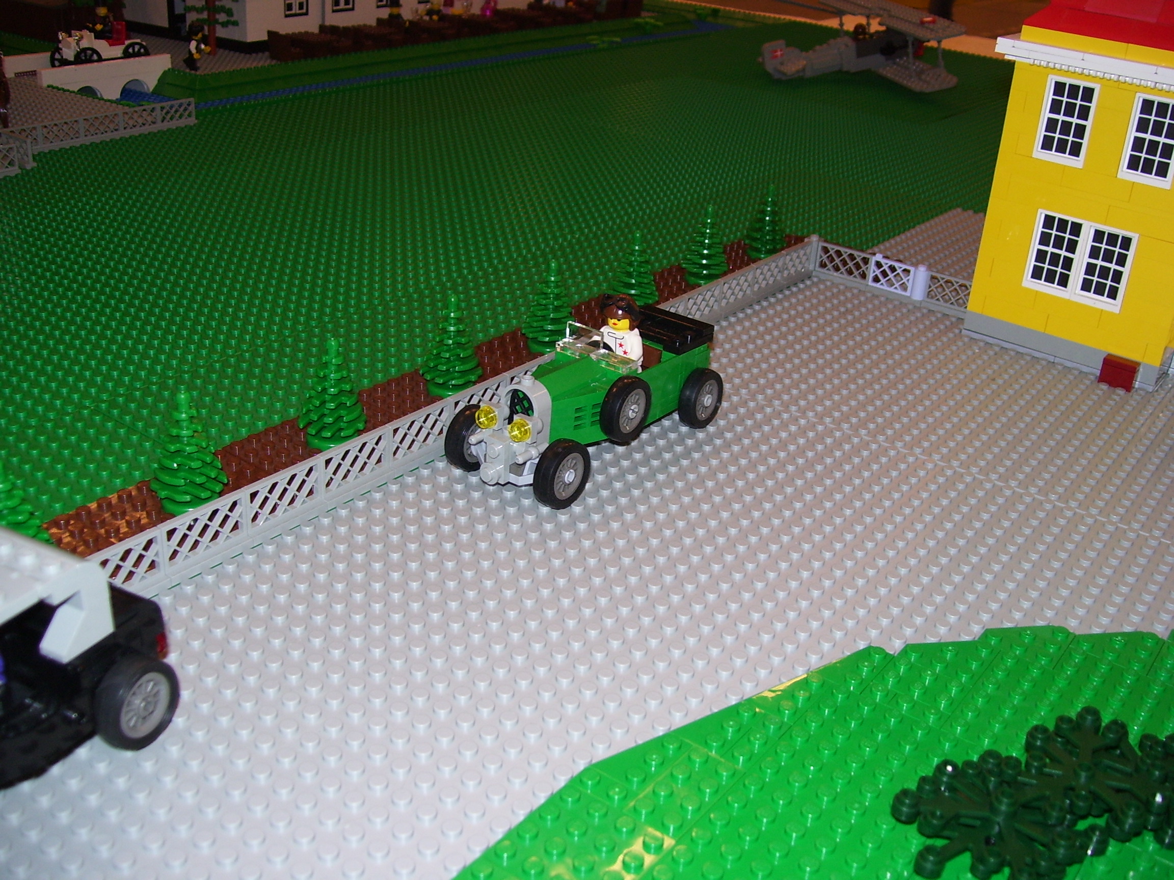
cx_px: 587
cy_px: 440
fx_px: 1221
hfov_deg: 51.4
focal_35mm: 36
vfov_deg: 39.7
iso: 80
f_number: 2.7
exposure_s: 1/60
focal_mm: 6
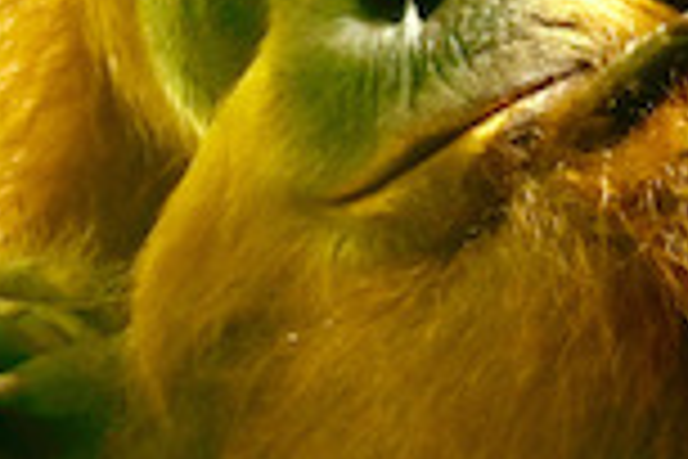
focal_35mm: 2459
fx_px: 46991
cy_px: 385
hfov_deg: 0.8
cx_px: 935
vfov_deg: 0.6
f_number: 6.3
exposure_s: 1/25
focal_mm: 250
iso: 400
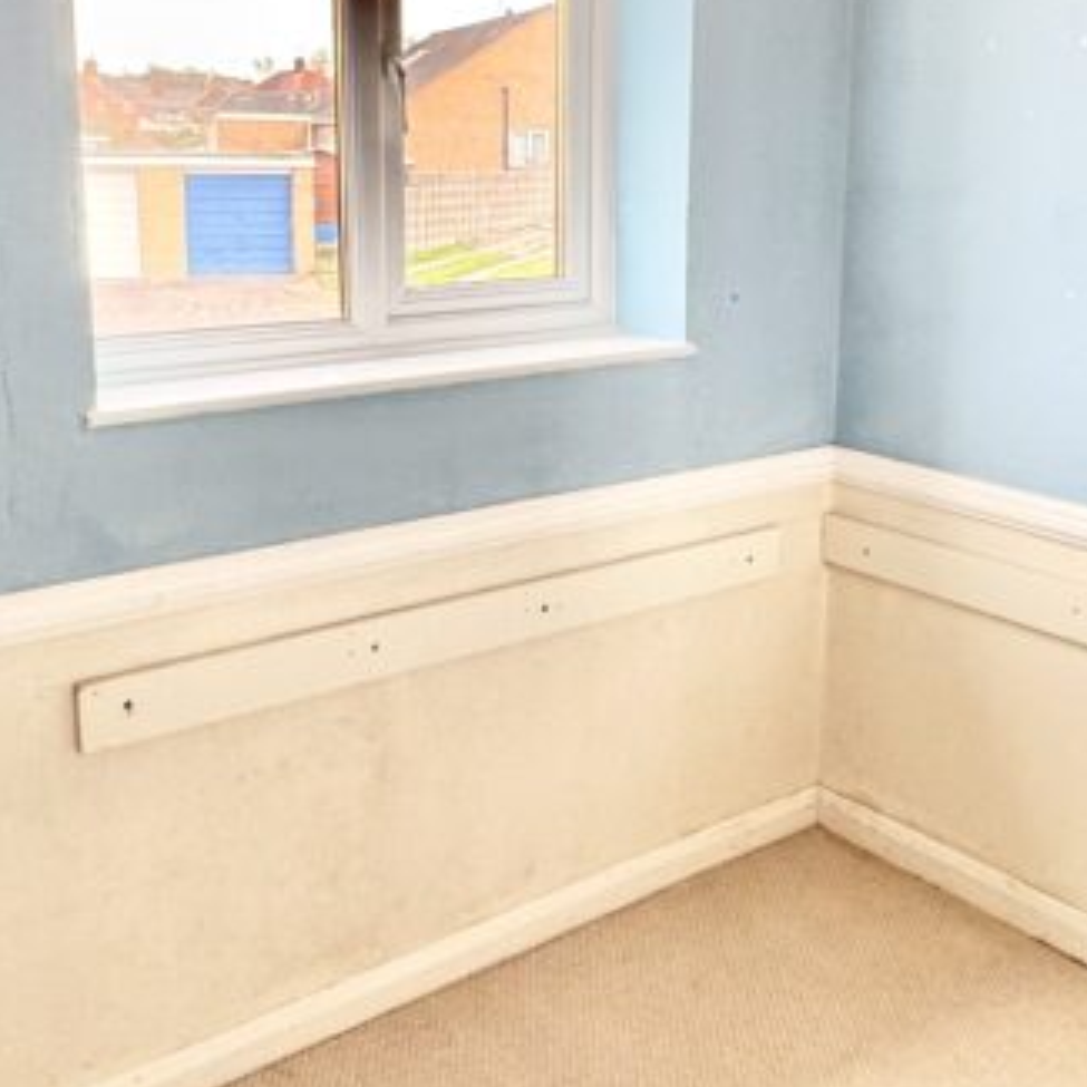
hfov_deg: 42.7
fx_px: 1386
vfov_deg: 42.5
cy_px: 405
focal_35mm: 39
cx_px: 632
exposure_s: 1/100
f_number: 2.2
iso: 100
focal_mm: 2.22
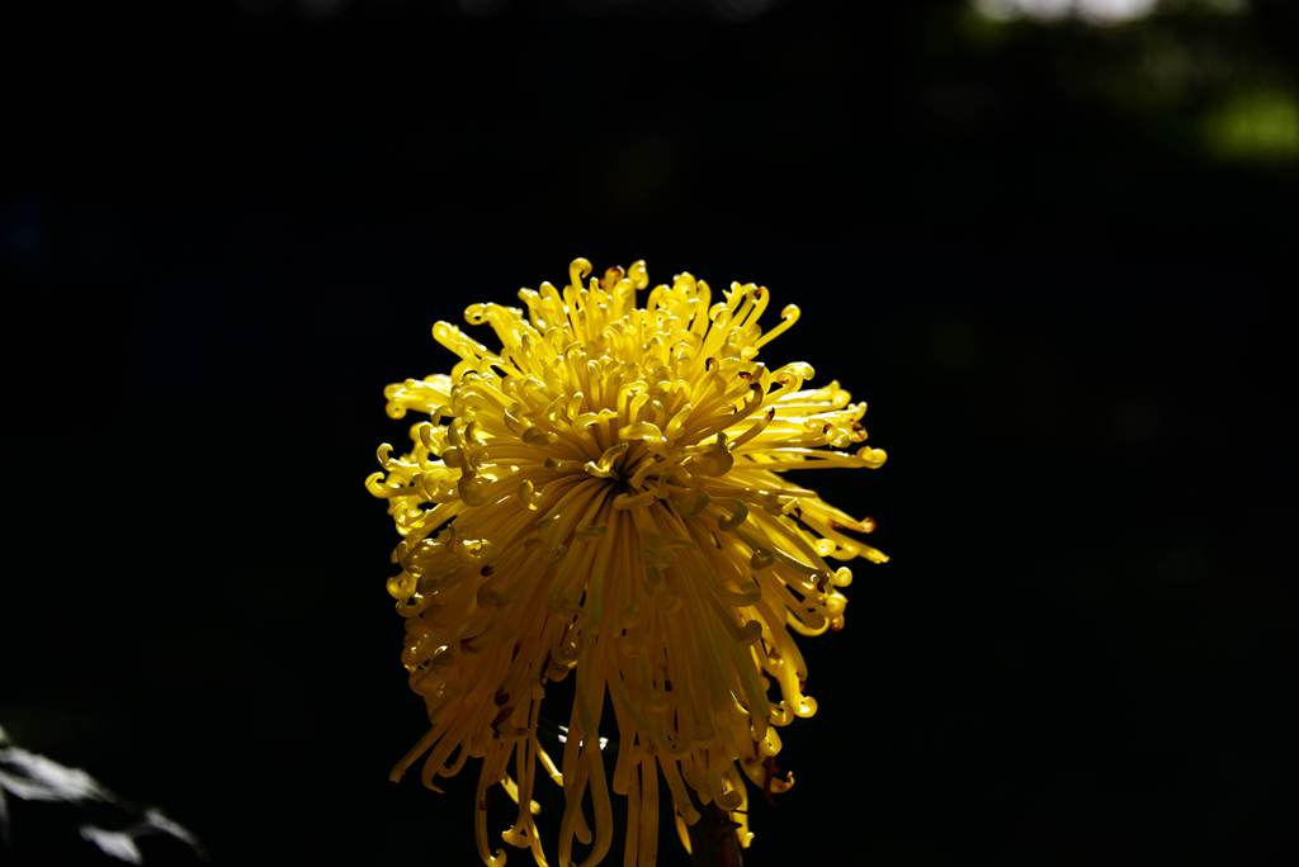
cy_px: 434
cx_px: 650
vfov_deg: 14.9
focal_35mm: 92
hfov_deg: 22.1
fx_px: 3321
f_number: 5.6
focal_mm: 92
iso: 250
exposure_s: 1/2500
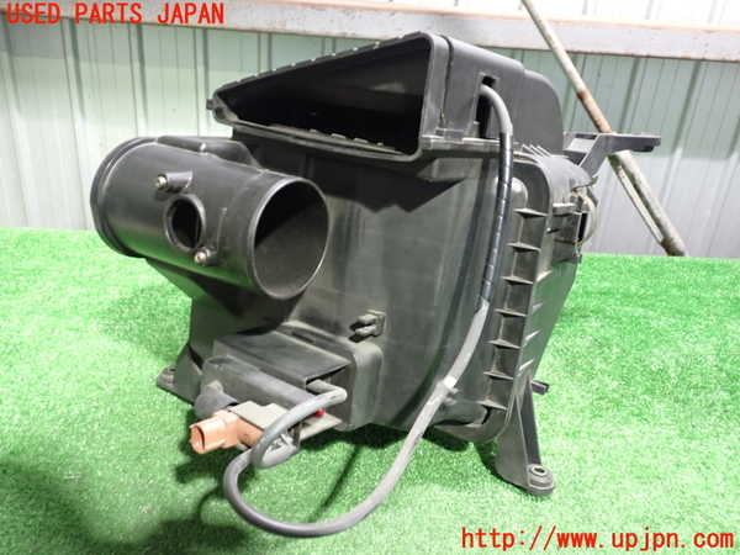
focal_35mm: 32
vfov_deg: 44.2
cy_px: 278
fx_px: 684
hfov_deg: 56.8
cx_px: 370
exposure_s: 1/10
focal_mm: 5.79
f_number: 2.4
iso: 800
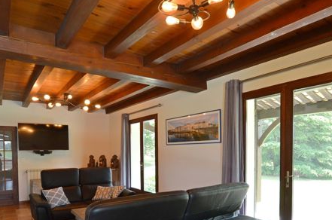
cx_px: 163
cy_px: 157
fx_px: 221
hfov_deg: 73.9
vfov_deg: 51.3
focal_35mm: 24
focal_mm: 10
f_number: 4.5
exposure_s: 1/80
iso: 400
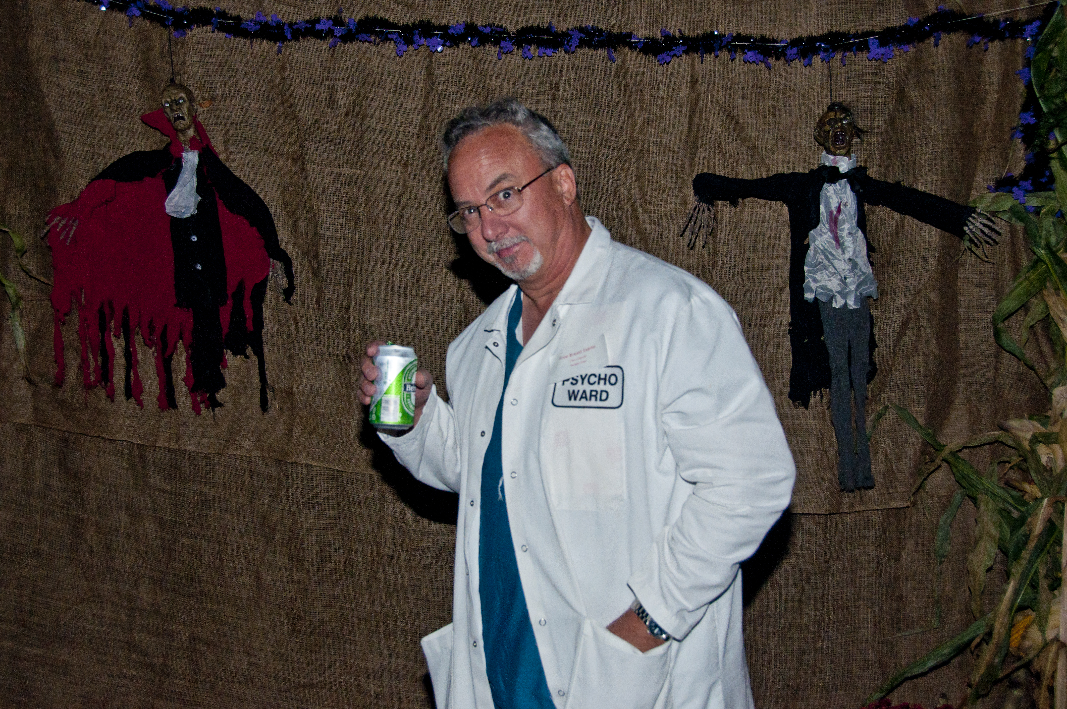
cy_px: 354
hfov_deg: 41.2
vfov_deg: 28.0
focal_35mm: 48
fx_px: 1421
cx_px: 534
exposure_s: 1/60
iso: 640
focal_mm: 32
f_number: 5.6
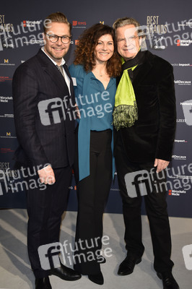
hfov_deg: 31.8
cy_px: 144
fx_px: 337
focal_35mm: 42
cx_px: 96
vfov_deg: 46.4
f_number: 7.1
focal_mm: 42
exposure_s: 1/250
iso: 1250
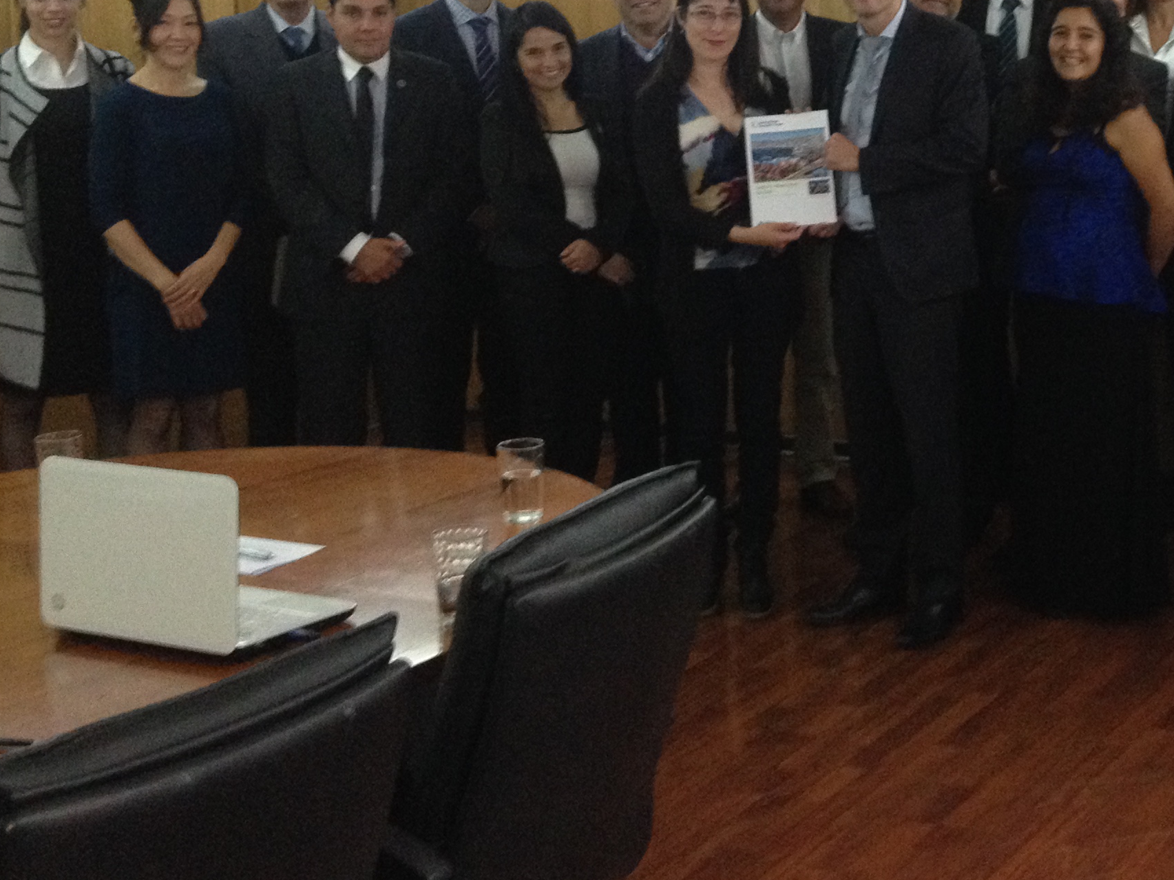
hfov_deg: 28.2
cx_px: 981
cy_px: 182
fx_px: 2272
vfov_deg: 21.7
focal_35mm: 67
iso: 320
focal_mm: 4.28
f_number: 2.4
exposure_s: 1/20
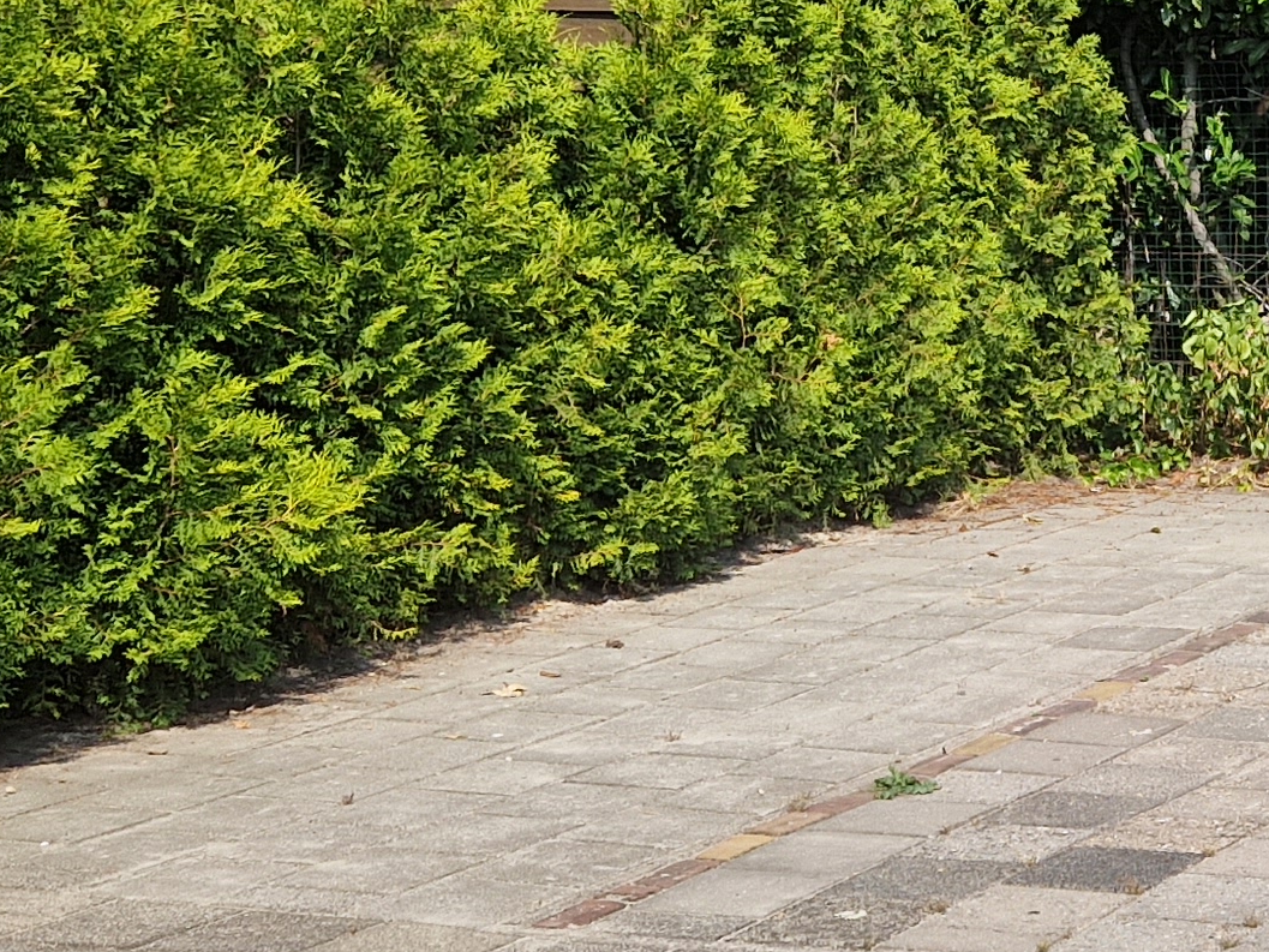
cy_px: 259
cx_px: 1485
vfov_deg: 16.9
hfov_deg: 21.1
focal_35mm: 87
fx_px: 3190
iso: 50
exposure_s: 1/1788
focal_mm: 5.4
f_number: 1.8
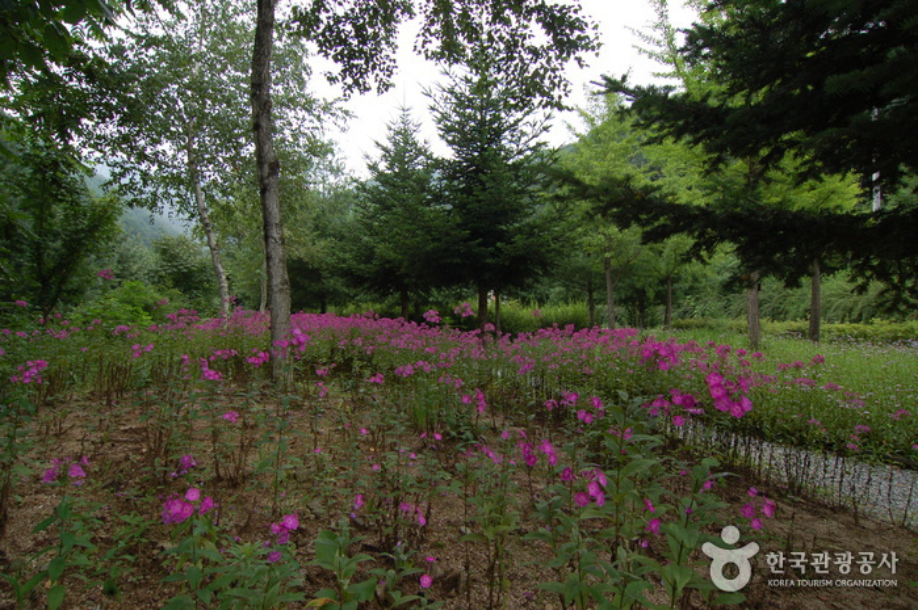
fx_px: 459
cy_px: 305
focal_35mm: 18
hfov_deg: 90.0
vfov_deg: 67.3
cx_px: 459
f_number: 8
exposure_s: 1/250
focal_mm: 12
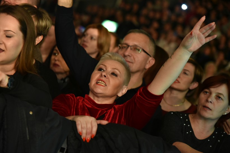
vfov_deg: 12.5
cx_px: 115
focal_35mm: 110
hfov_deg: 18.6
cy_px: 76
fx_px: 703
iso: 6400
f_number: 4
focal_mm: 110
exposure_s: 1/125
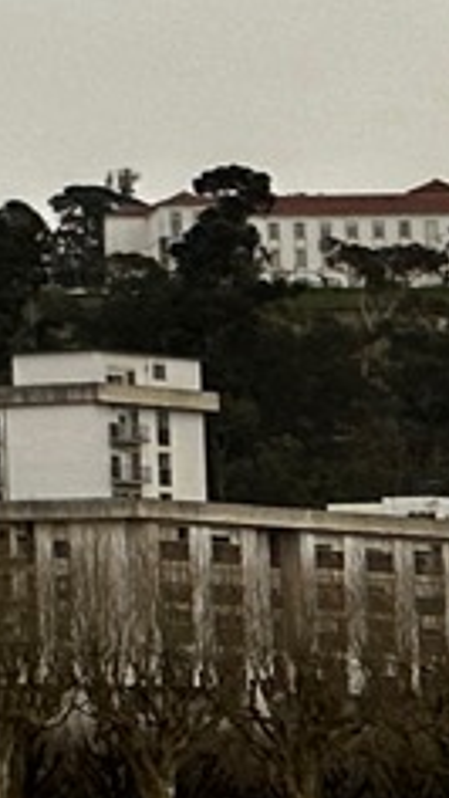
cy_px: 125
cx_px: -2475
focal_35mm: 227
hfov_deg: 4.1
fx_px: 4798
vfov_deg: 9.5
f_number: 1.78
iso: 80
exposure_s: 1/284
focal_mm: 6.86
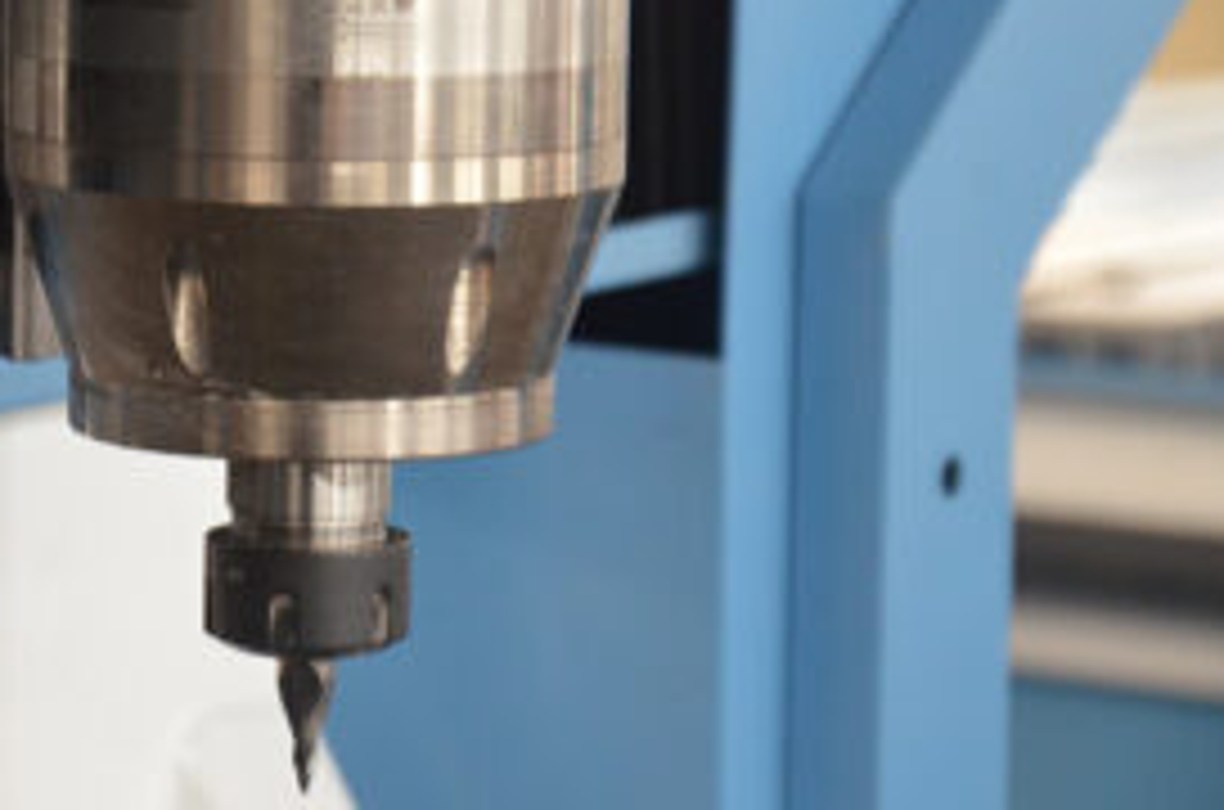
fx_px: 6675
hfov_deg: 10.5
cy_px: 248
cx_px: 320
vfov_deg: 6.9
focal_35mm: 197
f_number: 5.6
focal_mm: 85
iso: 1600
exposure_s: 1/25
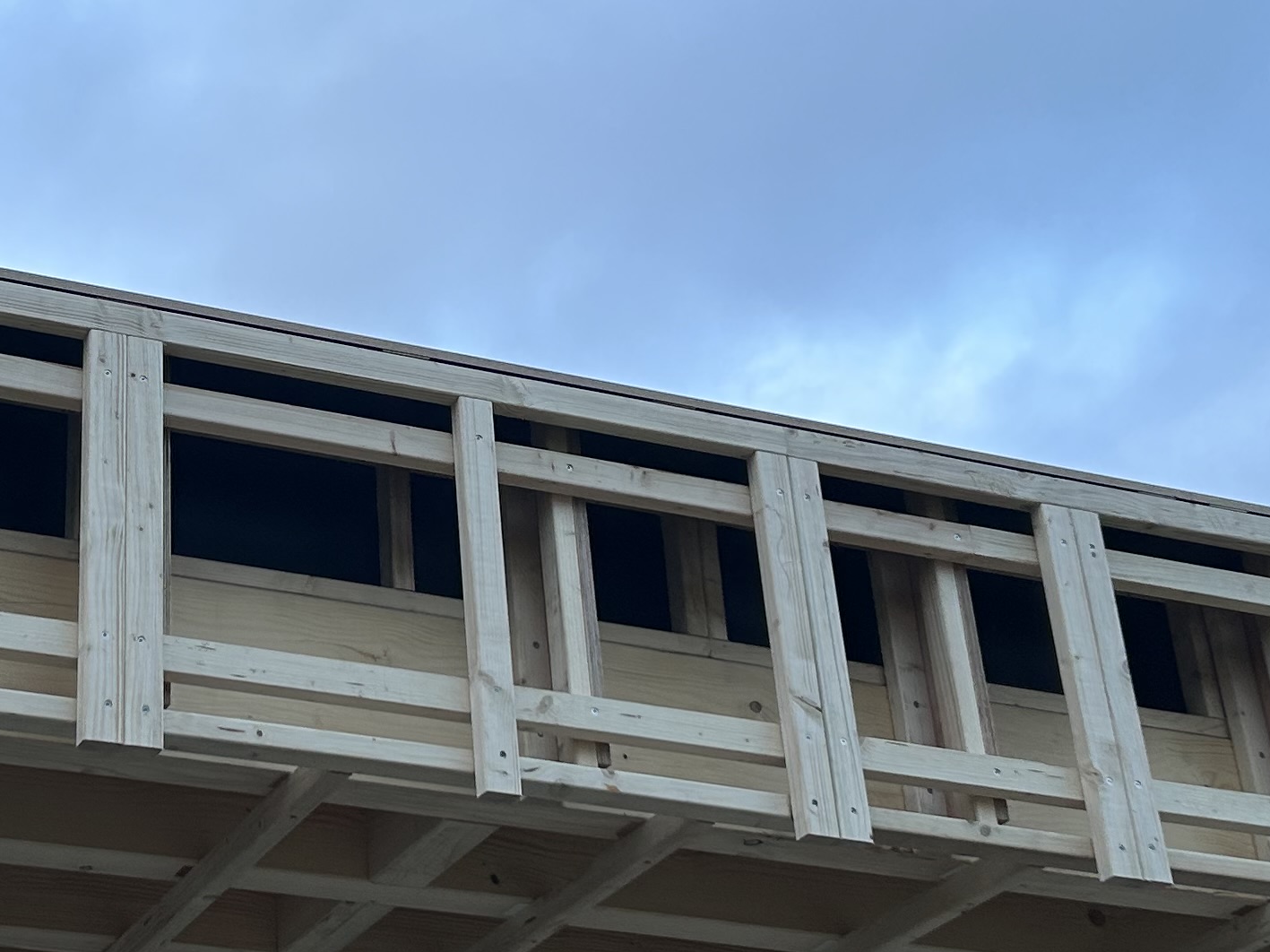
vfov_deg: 19.9
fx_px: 2714
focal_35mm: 74
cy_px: 366
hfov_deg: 25.9
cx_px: 287
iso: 32
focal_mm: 5.7
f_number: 1.5
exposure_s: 1/132
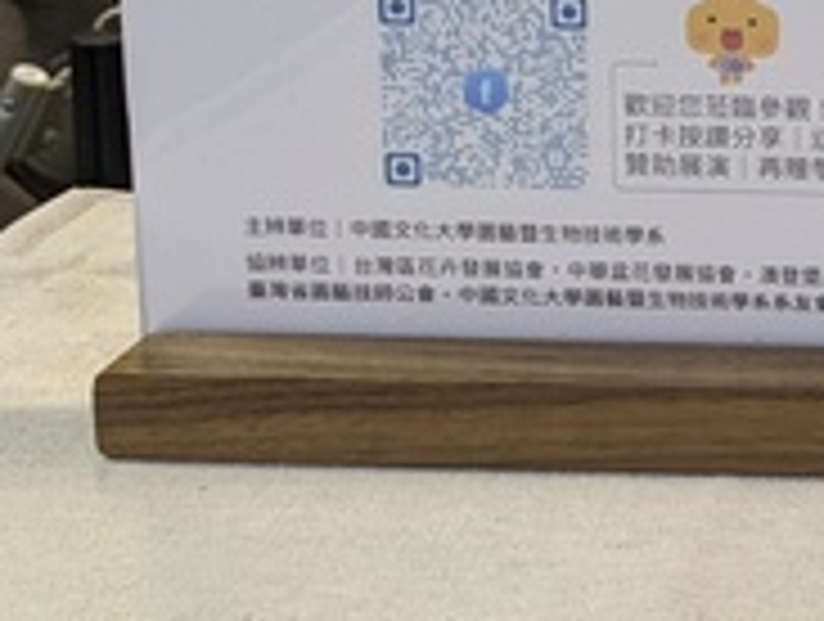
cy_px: -218
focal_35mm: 103
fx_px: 2457
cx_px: 1459
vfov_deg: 13.8
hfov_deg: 16.2
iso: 69
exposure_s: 1/40
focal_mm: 4.38
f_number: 1.73
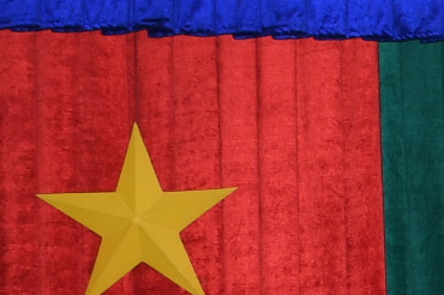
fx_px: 2785
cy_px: 829
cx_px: 1019
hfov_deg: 8.4
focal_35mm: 226
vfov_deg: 5.7
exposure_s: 1/200
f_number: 4
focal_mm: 20
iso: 320
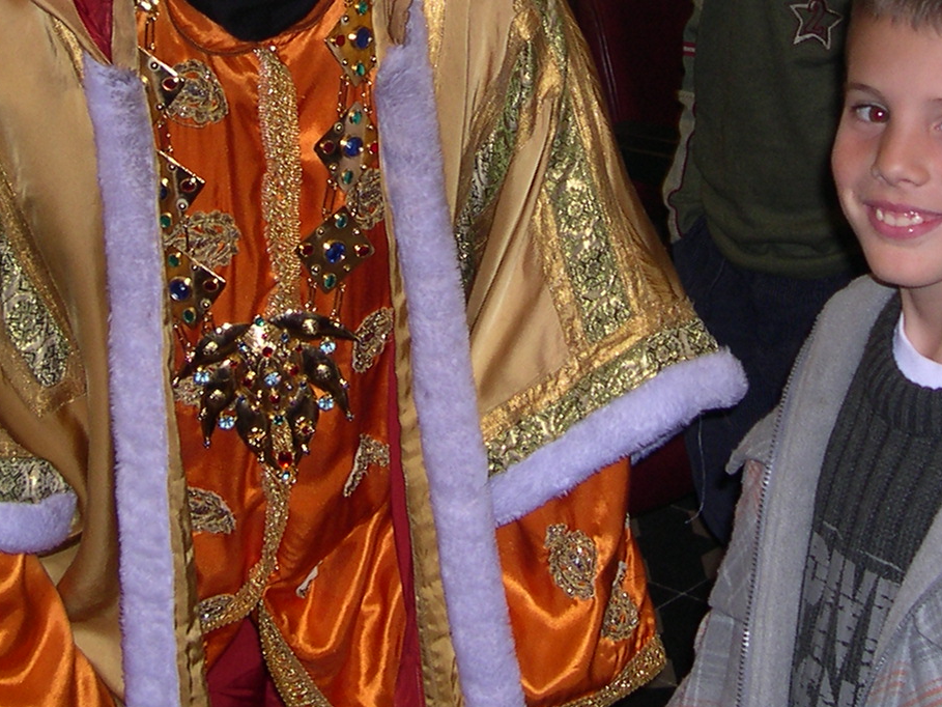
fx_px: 2586
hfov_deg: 20.6
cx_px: 549
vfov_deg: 15.2
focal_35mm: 95
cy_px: -62
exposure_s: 1/60
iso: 100
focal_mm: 8
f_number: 2.8
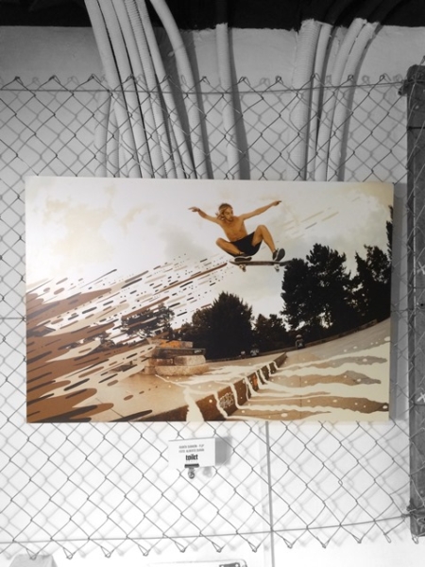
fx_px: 475
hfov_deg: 48.2
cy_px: 284
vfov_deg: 61.7
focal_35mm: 29
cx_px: 212
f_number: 2.2
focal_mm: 4.15
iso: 125
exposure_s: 1/33
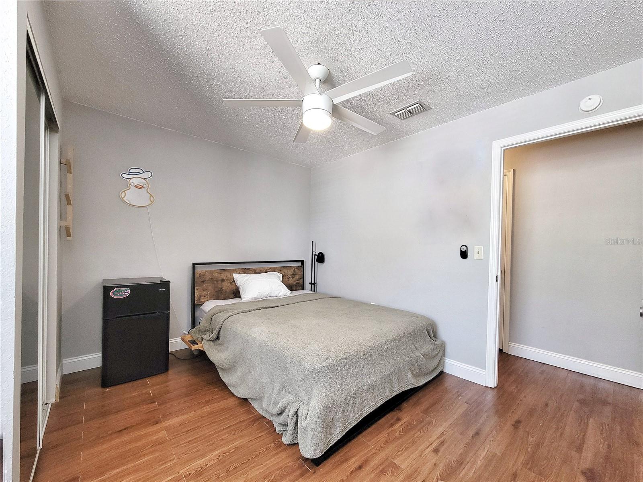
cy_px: 241
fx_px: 241
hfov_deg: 106.2
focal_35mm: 13
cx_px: 322
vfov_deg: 89.9
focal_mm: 2.2
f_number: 2.2
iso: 320
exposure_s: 1/40
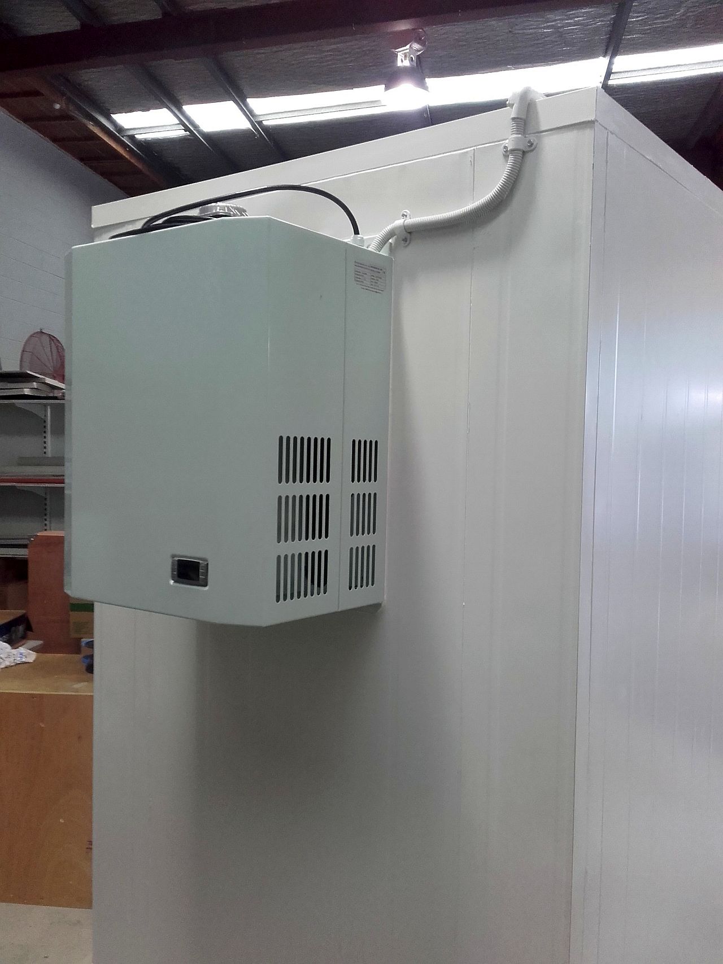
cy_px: 482
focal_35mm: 31
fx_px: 863
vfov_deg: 58.4
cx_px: 362
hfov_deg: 45.4
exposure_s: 1/25
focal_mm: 3.31
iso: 120
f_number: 2.2
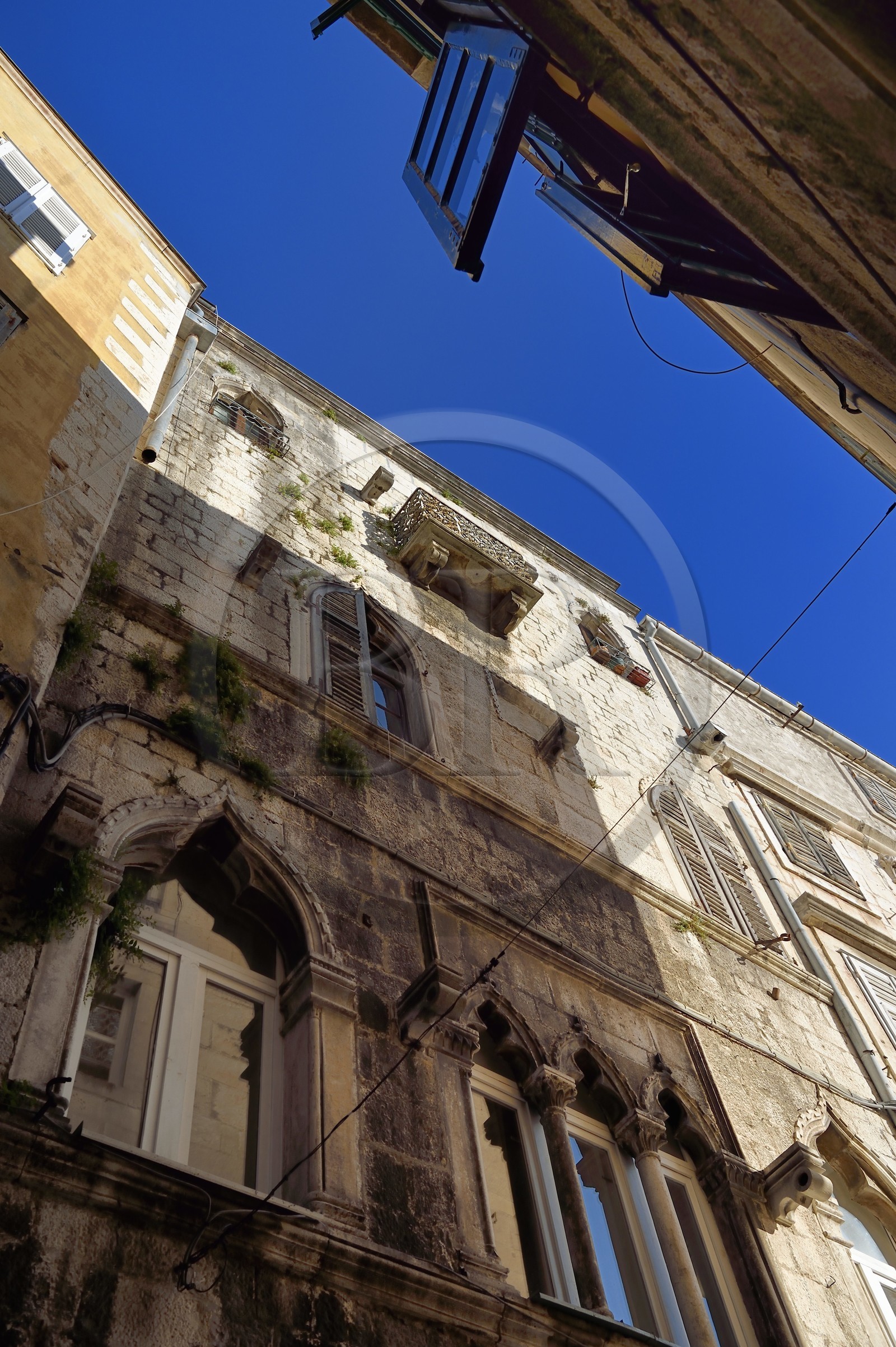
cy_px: 674
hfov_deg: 38.8
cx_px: 448
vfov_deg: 55.8
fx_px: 1271
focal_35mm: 34
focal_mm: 34
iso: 200
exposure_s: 1/500
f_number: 9
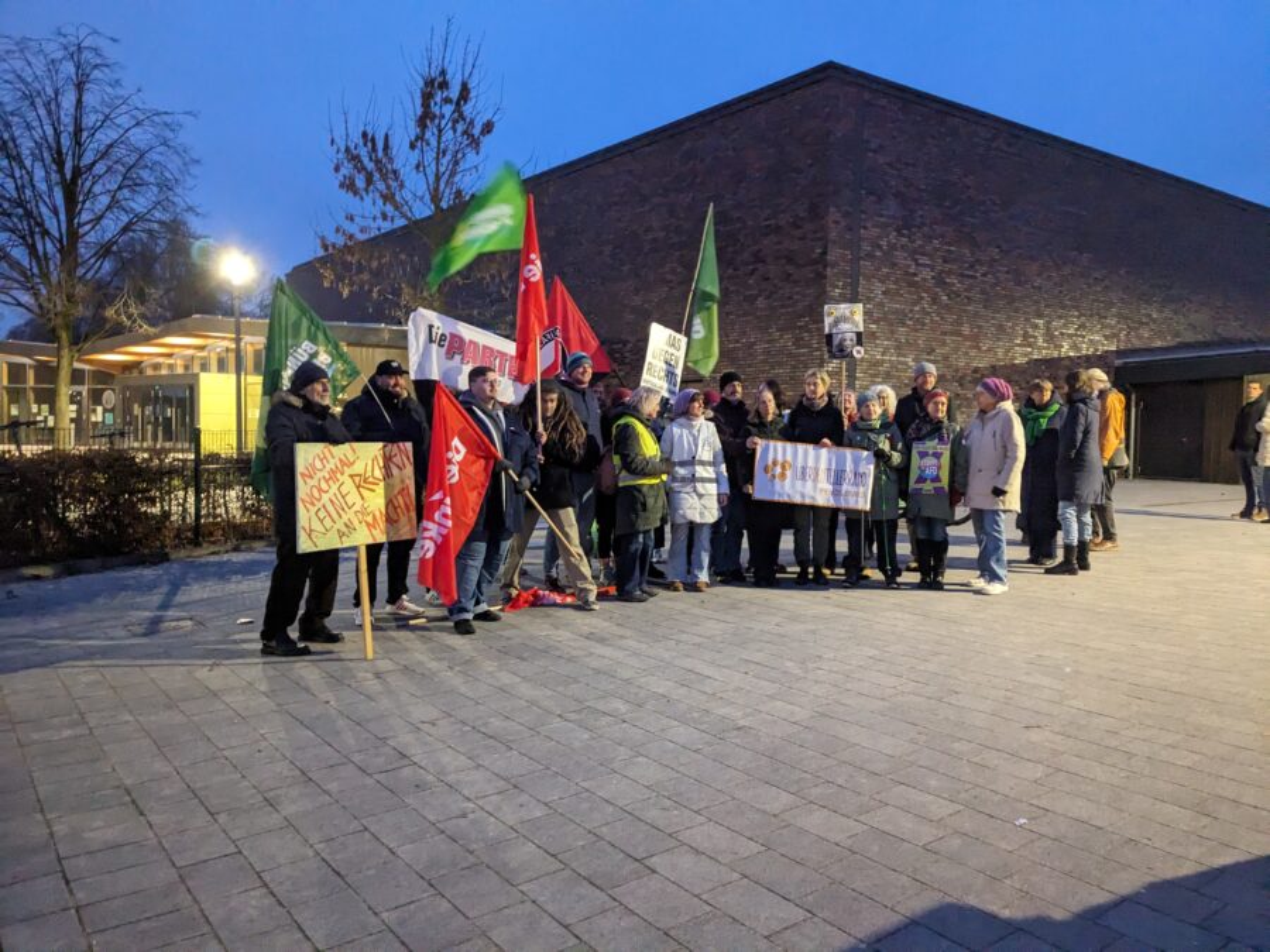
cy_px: 476
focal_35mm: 27
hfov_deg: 65.3
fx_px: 991
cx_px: 635
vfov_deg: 51.4
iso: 1503
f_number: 1.73
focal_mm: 4.38
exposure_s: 1/16.7
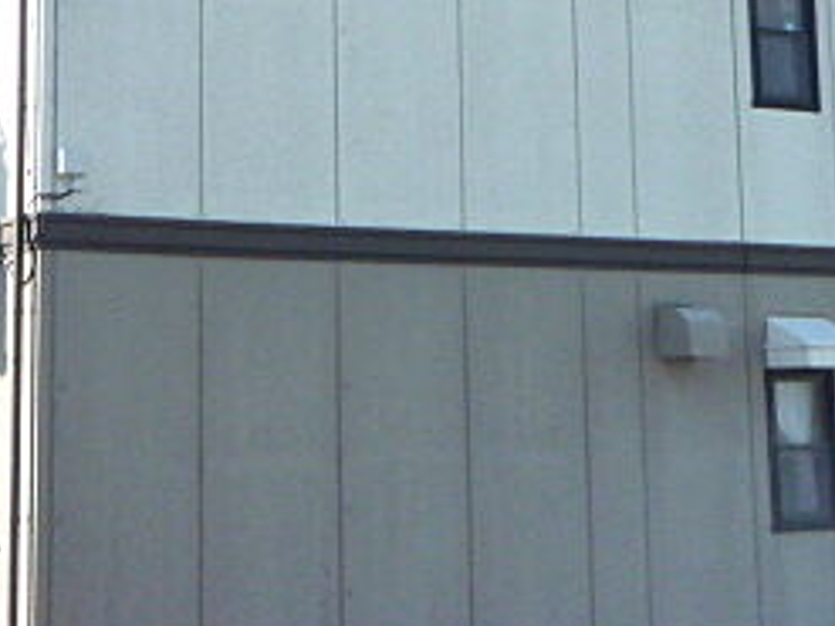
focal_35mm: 83
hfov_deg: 23.4
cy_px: 78
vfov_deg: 17.5
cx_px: 243
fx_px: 2001
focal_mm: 4.4
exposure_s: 1/640
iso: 400
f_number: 4
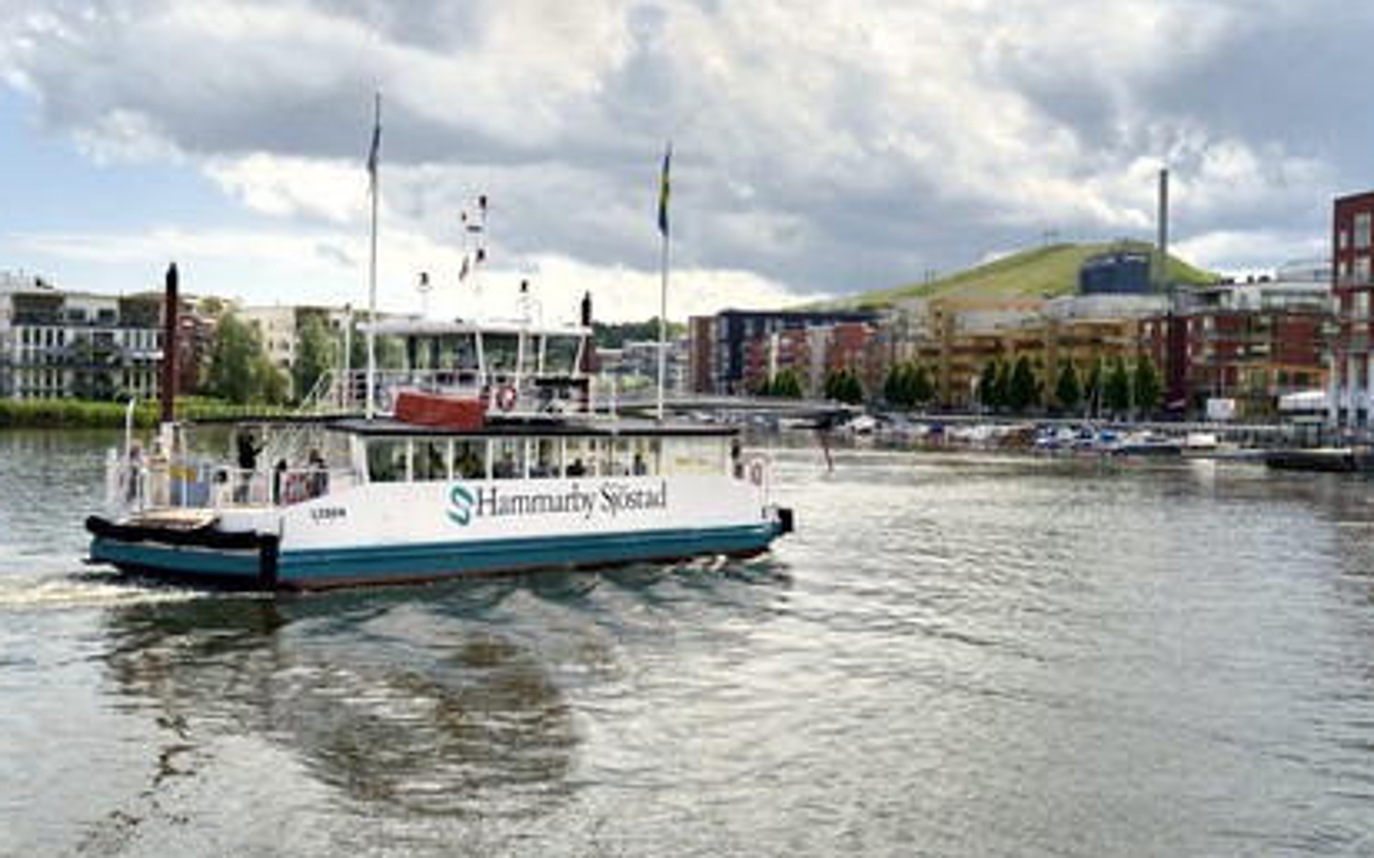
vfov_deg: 22.7
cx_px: 682
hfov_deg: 35.7
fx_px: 2134
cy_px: 409
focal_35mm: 57
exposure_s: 1/320
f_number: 11
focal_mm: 55
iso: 200
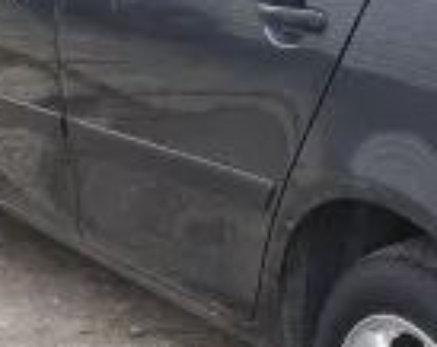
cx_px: 590
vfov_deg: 14.5
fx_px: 1355
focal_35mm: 105
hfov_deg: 17.1
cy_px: 38
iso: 50
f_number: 1.8
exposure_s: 1/148
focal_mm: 5.54
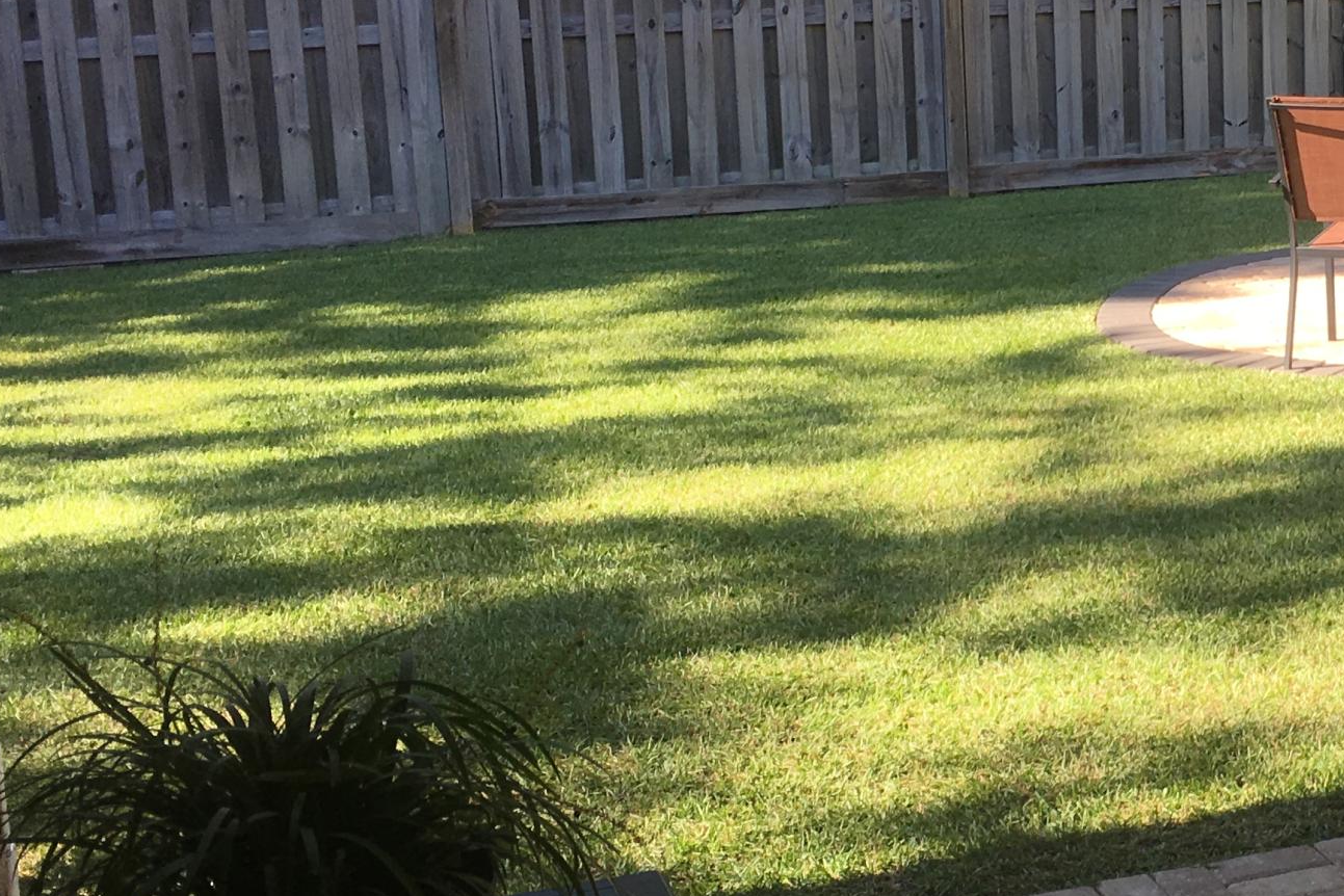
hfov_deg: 27.4
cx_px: 1301
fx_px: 2613
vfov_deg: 19.4
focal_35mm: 70
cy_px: 381
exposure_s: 1/333
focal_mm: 4.15
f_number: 2.2
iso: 25
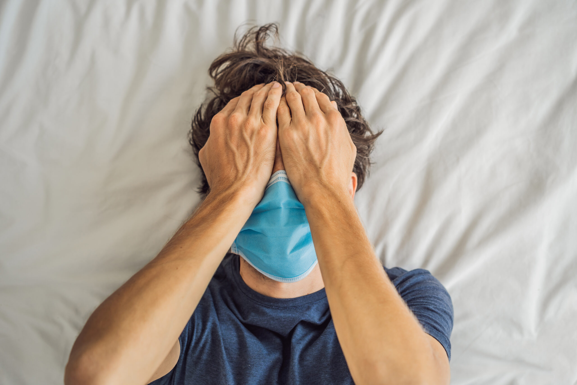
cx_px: 288
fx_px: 882
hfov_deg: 36.2
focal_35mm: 55
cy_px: 192
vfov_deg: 24.6
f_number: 2.8
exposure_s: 1/400
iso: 125
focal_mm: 55
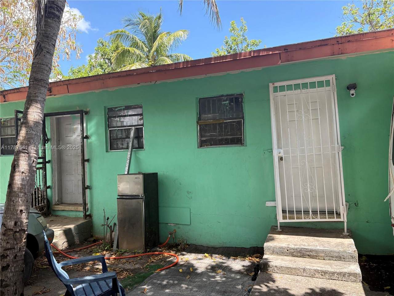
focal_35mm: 26
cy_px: 148
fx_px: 296
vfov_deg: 53.1
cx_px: 197
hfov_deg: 67.3
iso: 64
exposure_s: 1/527
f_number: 1.6
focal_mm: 5.96
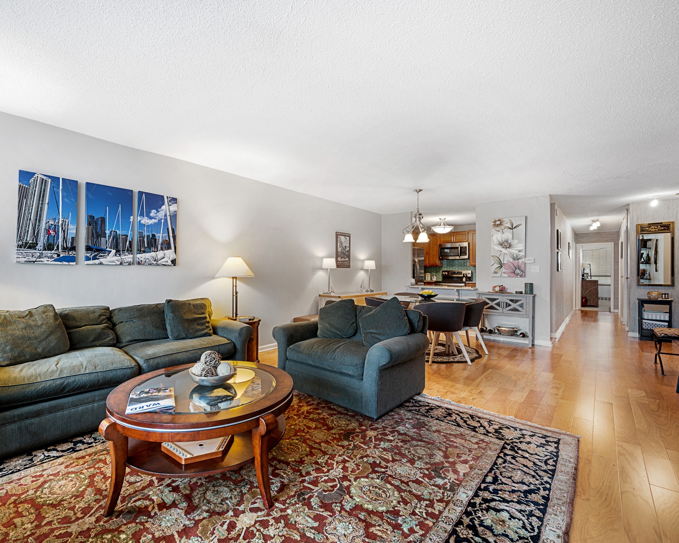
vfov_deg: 80.4
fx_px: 322
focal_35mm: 16
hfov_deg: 92.8
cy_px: 272
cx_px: 307
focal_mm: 14
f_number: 9.5
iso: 200
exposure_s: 1/3
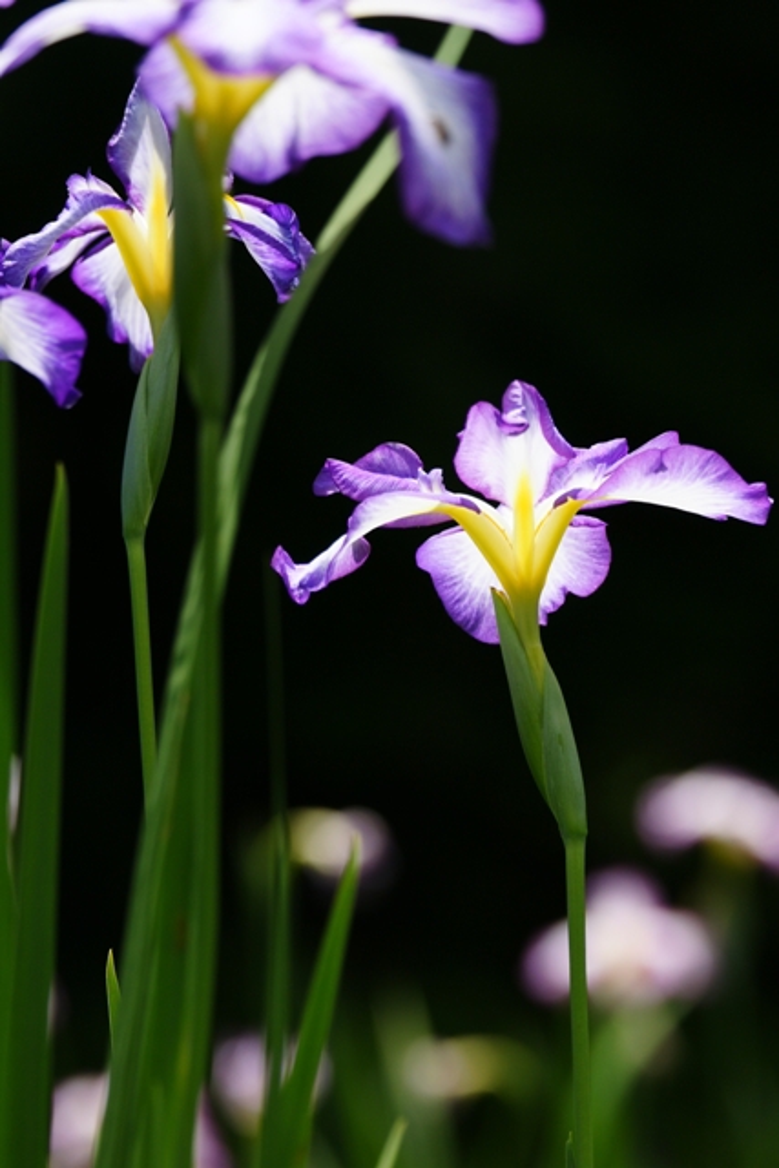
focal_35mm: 270
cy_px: 584
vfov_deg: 7.6
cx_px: 390
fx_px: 8758
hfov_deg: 5.1
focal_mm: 180
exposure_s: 1/1000
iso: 200
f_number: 6.3
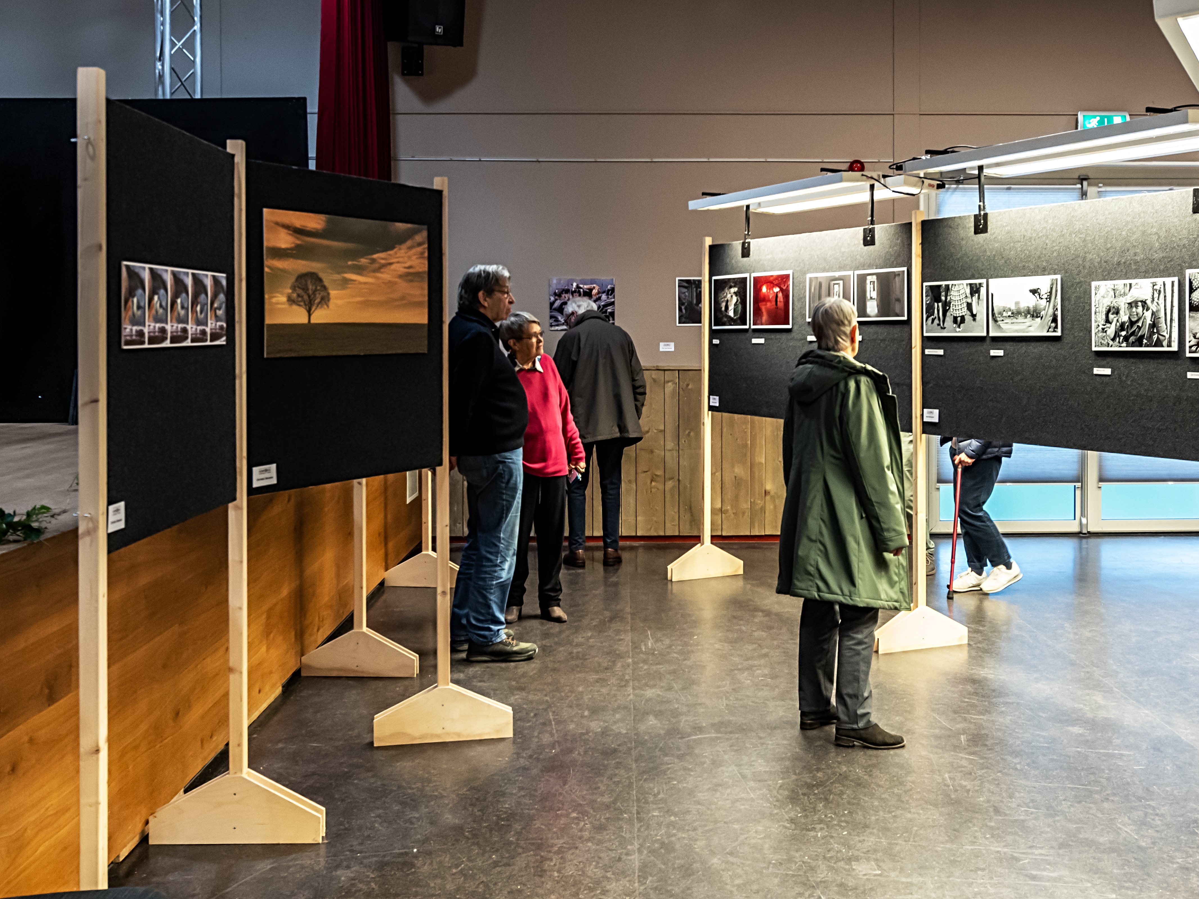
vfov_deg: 36.8
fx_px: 1351
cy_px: 449
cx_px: 639
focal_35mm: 39
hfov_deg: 47.8
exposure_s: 1/50
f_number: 4.5
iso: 1600
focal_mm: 24
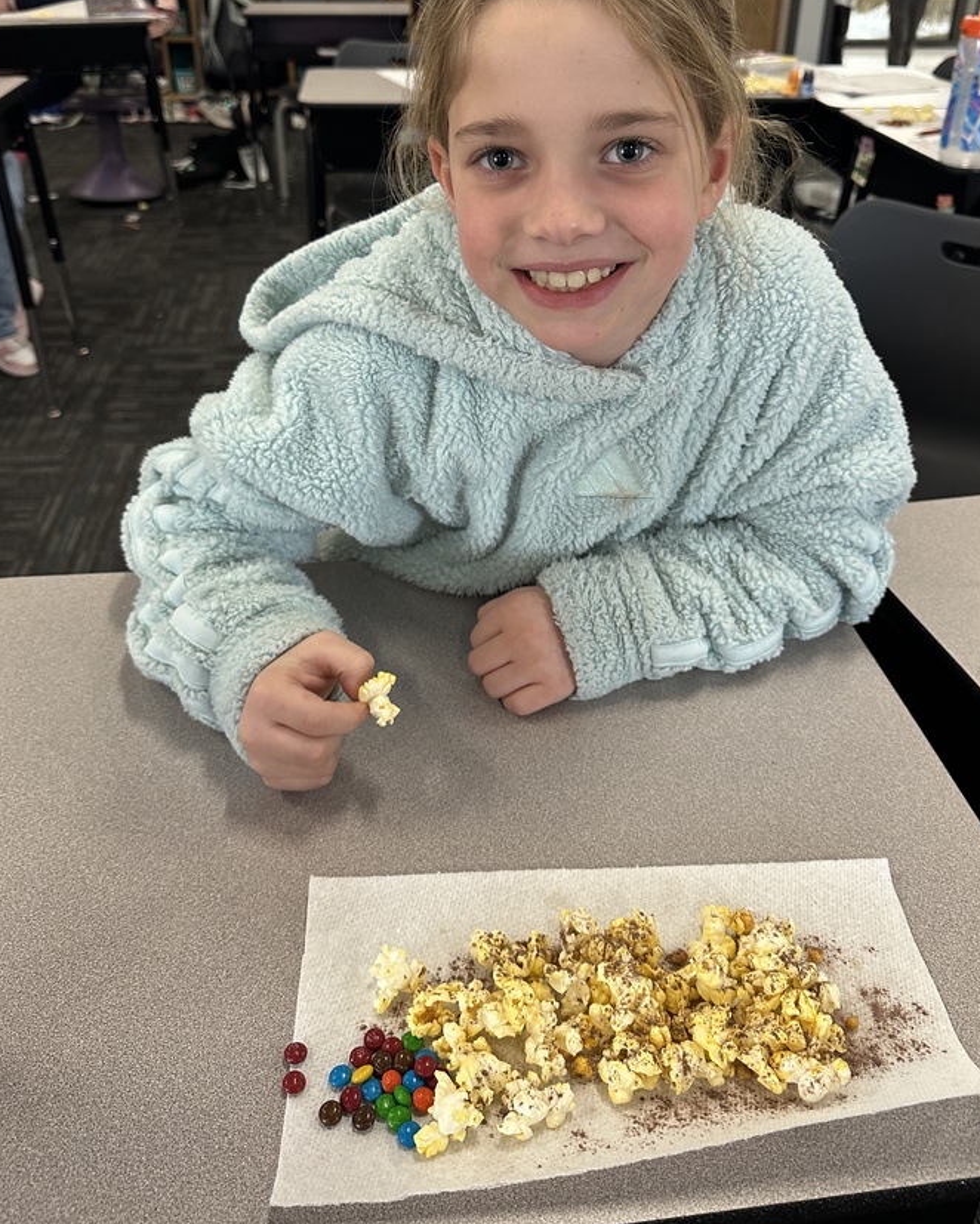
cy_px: 491
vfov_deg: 59.9
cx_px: 521
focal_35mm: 29
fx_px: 1051
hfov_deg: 50.0
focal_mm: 6.86
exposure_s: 1/60
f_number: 1.78
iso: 250
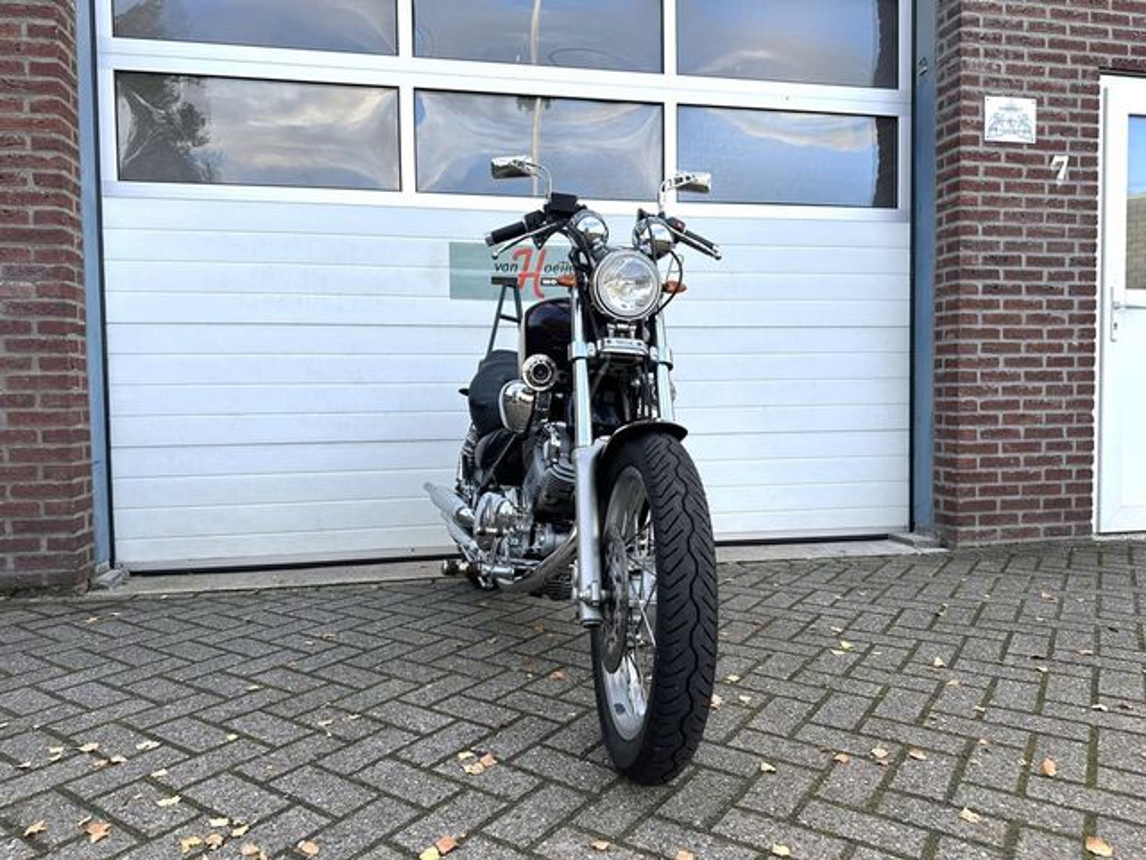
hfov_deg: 71.6
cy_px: 430
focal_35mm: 24
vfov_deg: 56.8
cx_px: 573
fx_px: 795
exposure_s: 1/619
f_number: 1.78
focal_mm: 6.86
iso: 80
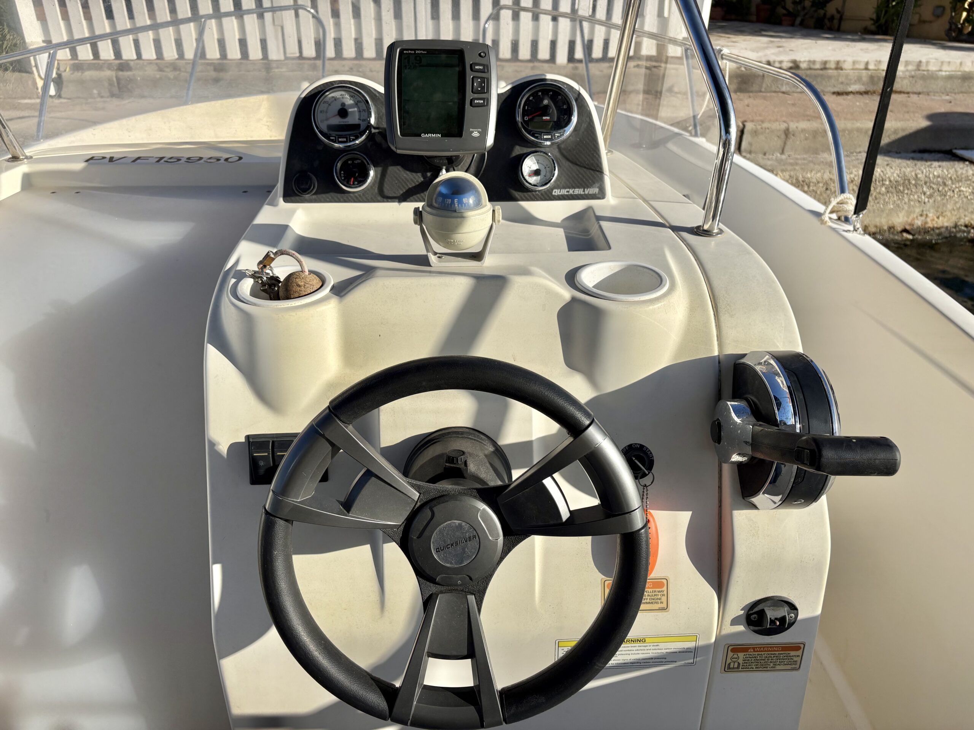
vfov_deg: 53.1
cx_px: 487
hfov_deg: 67.3
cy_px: 365
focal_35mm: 26
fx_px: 732
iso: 50
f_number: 1.6
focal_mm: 5.96
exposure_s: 1/5814
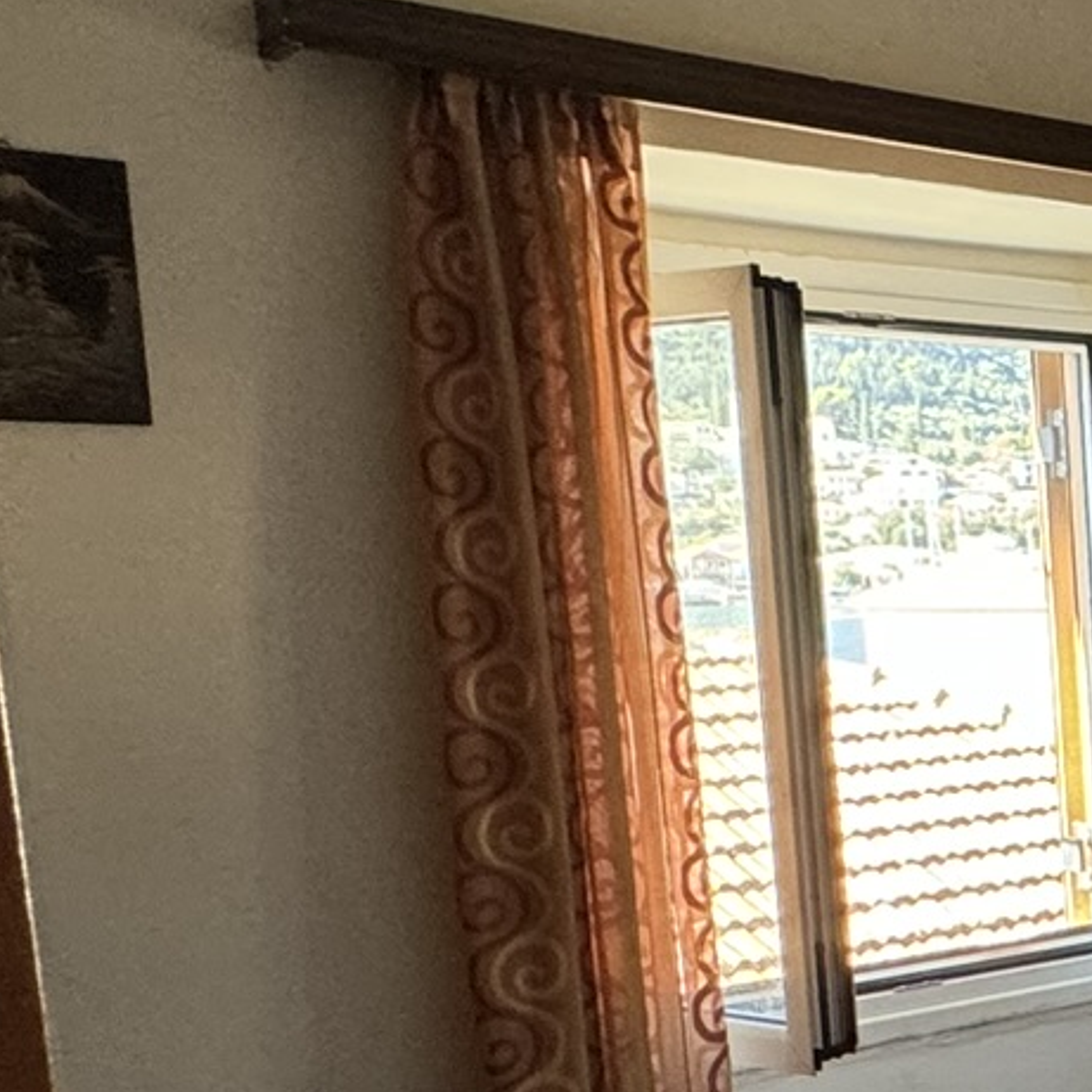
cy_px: 765
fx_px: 1963
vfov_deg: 30.7
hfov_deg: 21.2
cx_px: 1954
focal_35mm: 55
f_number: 2.2
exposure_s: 1/99
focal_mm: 2.22
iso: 250
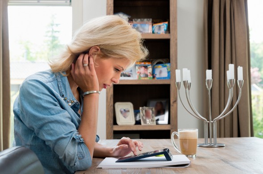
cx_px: 132
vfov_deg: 25.9
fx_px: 379
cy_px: 87
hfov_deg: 38.2
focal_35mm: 52
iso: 320
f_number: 6.3
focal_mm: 52
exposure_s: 1/30
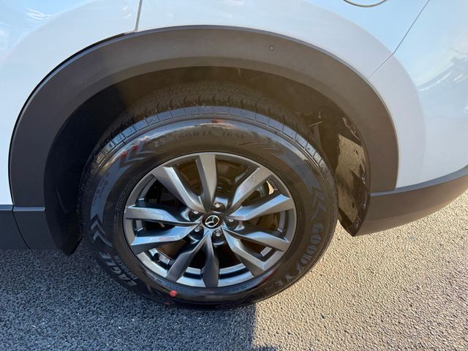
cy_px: 176
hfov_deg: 71.6
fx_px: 324
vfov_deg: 56.8
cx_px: 234
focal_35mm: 24
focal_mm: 6.76
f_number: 1.78
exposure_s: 1/728
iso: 100
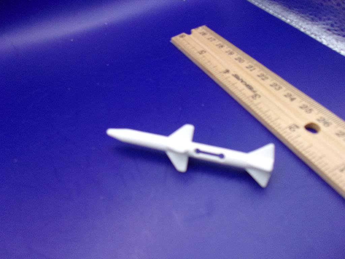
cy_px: 130
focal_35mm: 27
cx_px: 172
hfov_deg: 65.3
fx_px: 269
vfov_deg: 51.4
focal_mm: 4.9
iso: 400
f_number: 3
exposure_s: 1/22
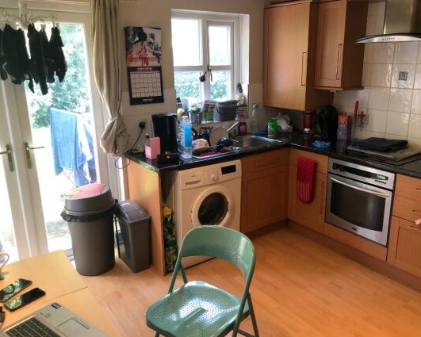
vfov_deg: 48.5
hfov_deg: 58.7
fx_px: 374
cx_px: 230
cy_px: 168
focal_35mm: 30
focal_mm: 4
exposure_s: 1/17
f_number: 1.8
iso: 40
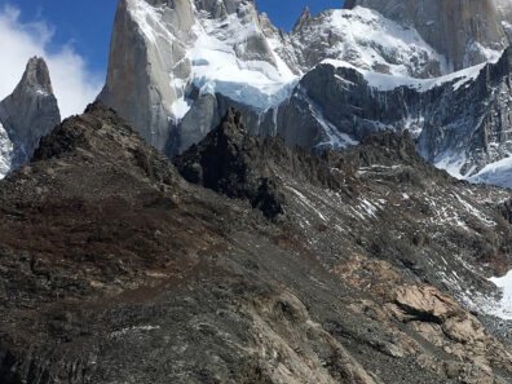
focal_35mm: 75
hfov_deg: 25.6
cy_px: 219
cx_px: 393
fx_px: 1109
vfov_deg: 19.6
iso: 25
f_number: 2.2
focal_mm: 4.15
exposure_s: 1/5917
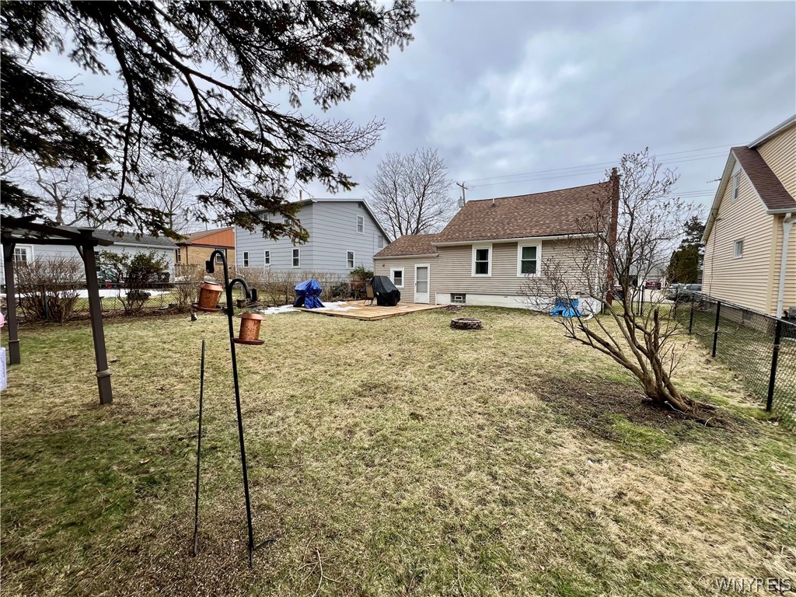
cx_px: 398
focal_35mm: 13
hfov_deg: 106.2
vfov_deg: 89.9
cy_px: 298
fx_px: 299
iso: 32
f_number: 1.8
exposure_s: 1/143
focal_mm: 1.57
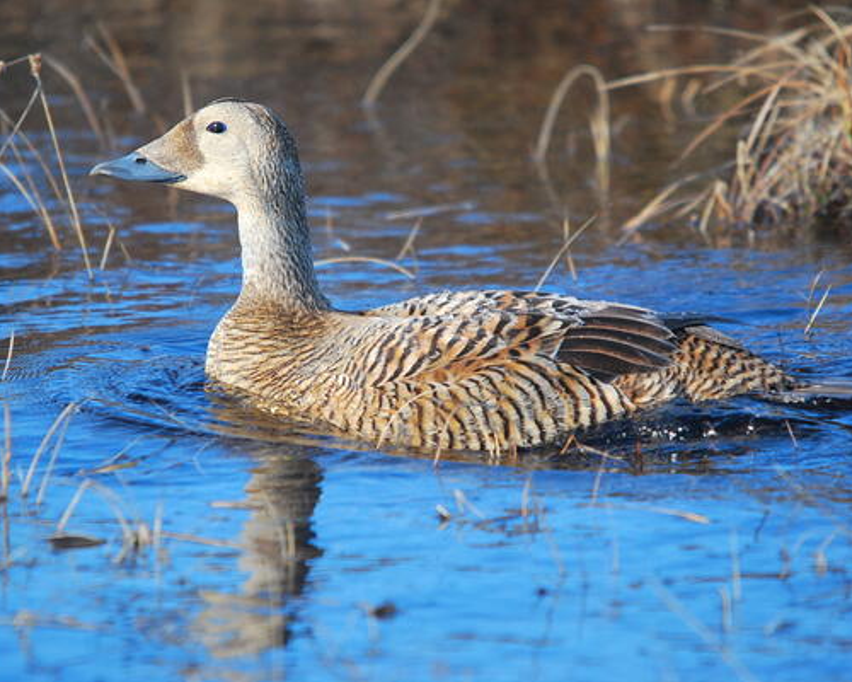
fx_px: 21333
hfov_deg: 2.3
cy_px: 341
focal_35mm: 846
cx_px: 416
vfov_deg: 1.8
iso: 400
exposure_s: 1/500
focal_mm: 500
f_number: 6.3
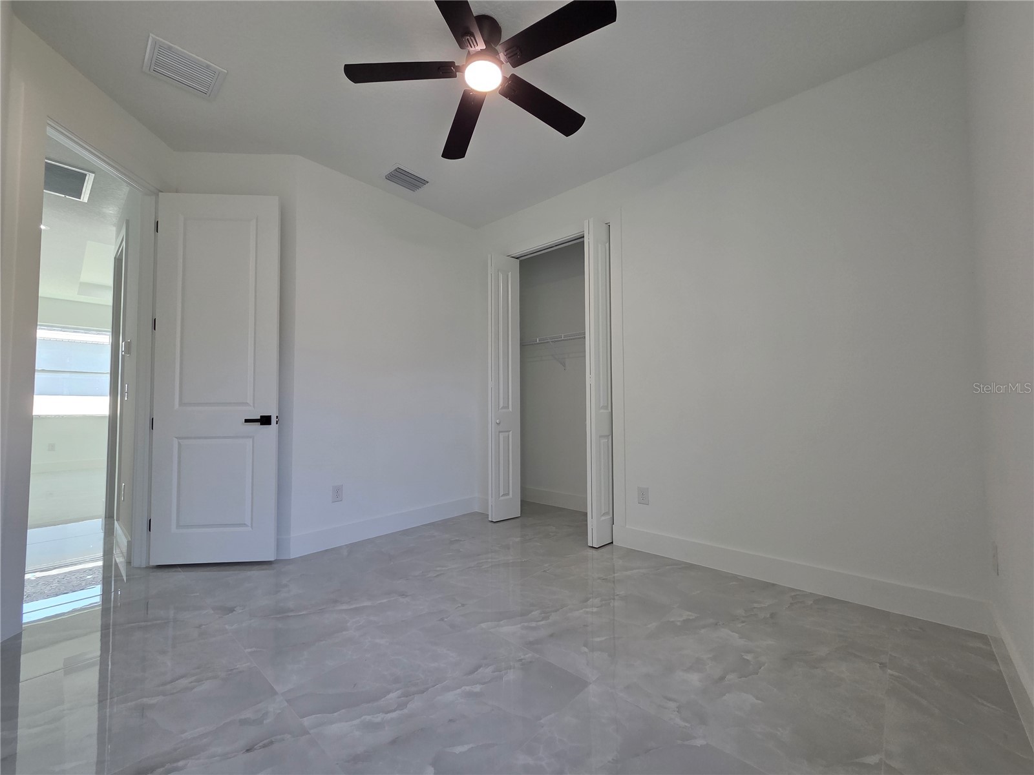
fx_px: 388
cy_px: 388
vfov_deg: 89.9
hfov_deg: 106.2
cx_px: 517
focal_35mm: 13
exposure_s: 1/120
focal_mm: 2.2
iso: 125
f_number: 2.2
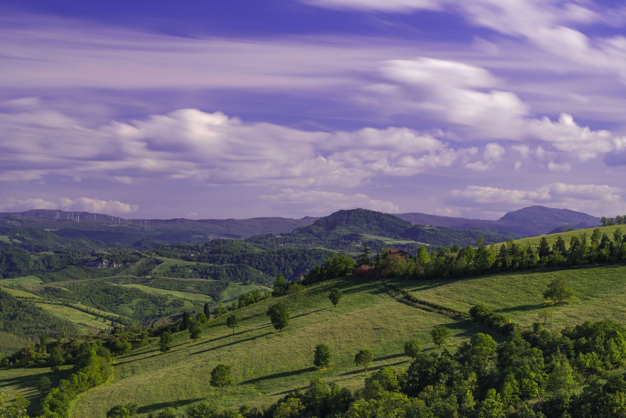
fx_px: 1826
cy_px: 209
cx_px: 313
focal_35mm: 105
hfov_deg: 19.5
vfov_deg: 13.0
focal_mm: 105
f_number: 9
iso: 64
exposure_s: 75
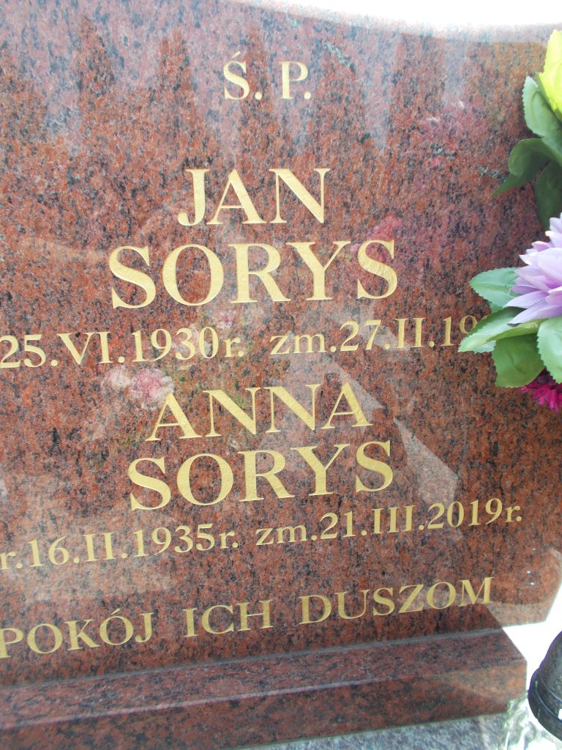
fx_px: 563
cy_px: 375
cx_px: 281
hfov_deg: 53.1
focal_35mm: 26
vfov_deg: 67.3
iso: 80
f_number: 3.2
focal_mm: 4.6
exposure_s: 1/125
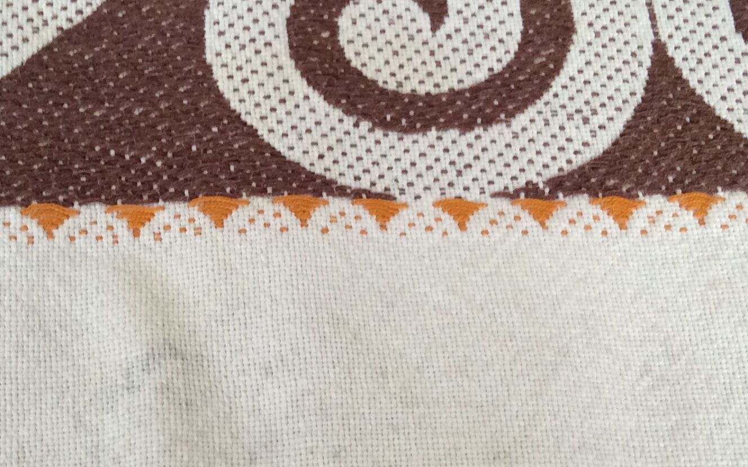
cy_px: 275
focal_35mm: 66
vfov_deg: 19.7
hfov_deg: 31.0
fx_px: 1345
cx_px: 289
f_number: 2.4
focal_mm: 3.3
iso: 64
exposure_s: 1/25
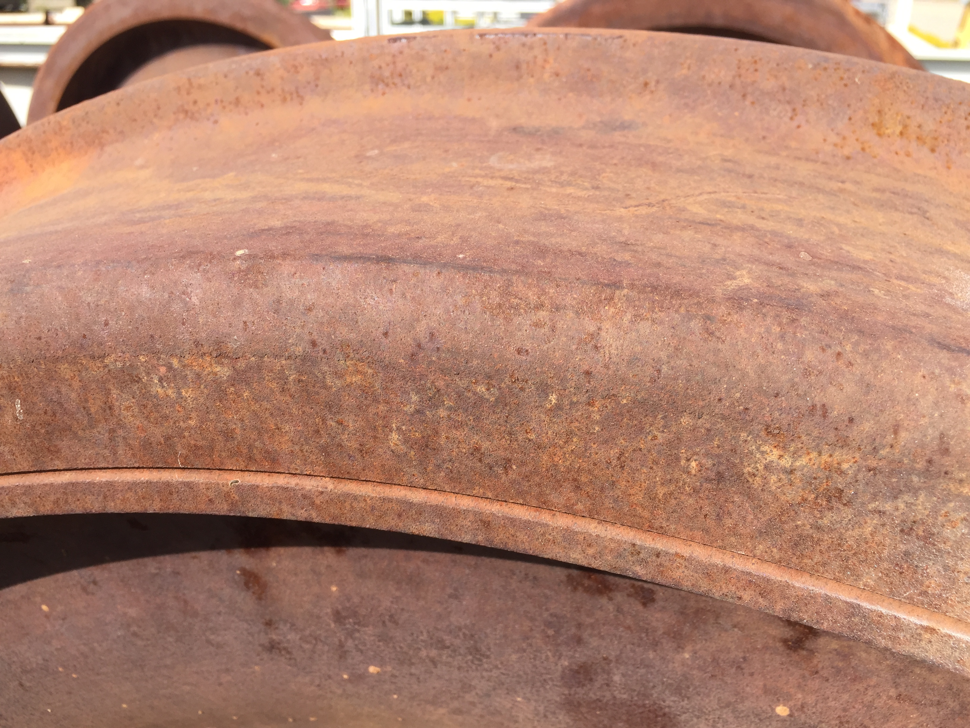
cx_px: 485
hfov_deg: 61.7
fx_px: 813
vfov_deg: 48.2
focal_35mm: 29
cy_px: 364
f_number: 2.2
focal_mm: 4.15
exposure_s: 1/898
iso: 32
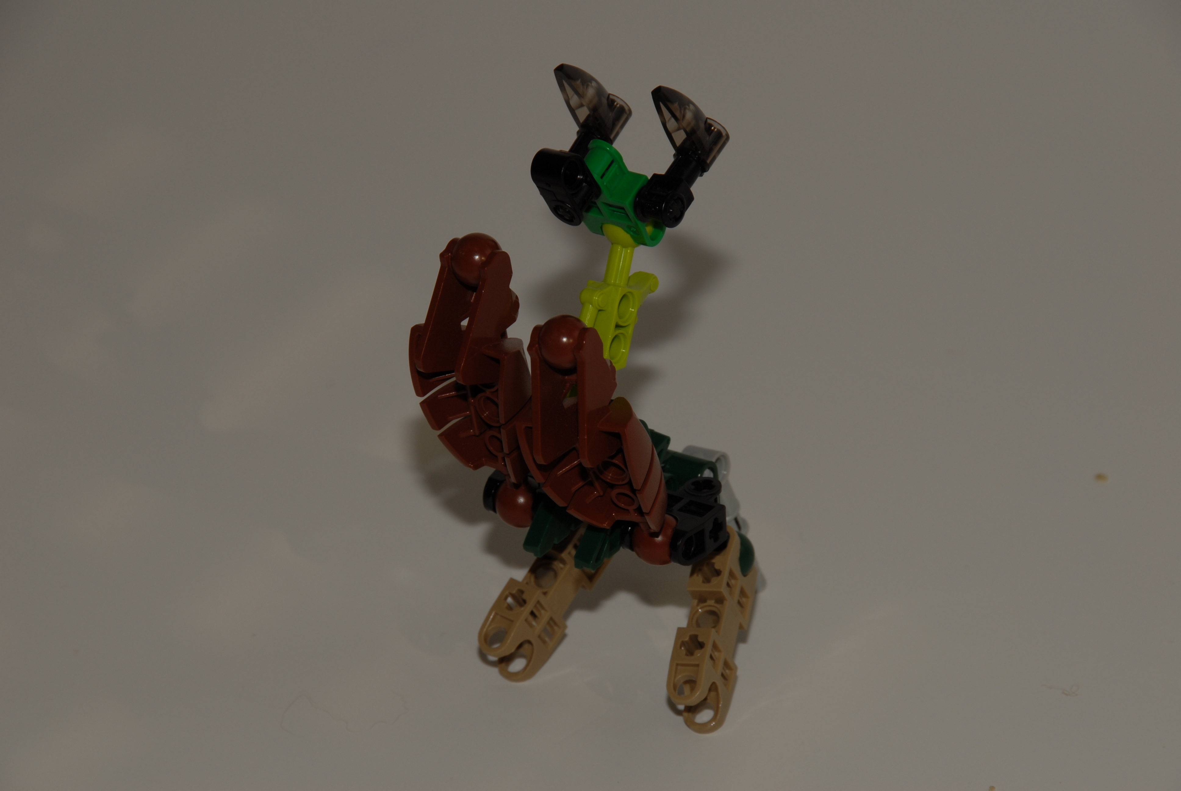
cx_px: 590
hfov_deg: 6.9
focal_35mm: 300
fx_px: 9853
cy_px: 396
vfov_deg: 4.6
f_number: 11
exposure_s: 1/60
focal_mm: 200
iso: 100
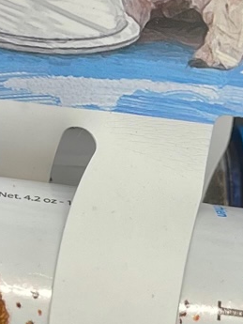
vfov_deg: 13.0
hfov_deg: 9.8
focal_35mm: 152
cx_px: 141
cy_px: 127
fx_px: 1422
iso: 50
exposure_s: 1/127
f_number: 1.6
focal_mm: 5.1
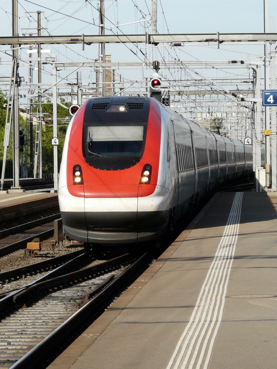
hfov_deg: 7.2
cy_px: 184
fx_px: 2198
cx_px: 99
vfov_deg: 9.6
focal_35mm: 206
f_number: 5.6
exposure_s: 1/400
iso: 100
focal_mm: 25.3
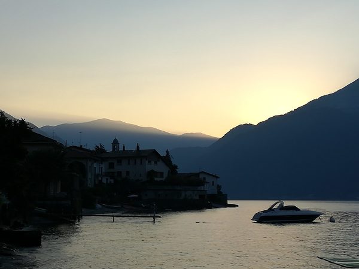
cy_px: 134
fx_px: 280
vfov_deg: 51.3
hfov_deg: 65.4
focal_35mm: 27
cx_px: 180
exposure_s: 1/1038
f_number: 2
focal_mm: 3.79
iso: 50
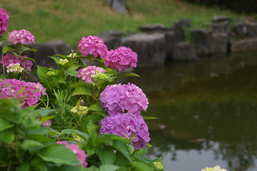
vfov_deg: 13.0
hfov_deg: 19.5
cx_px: 128
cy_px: 86
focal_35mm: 105
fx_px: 749
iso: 400
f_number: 5.6
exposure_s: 1/125
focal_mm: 70
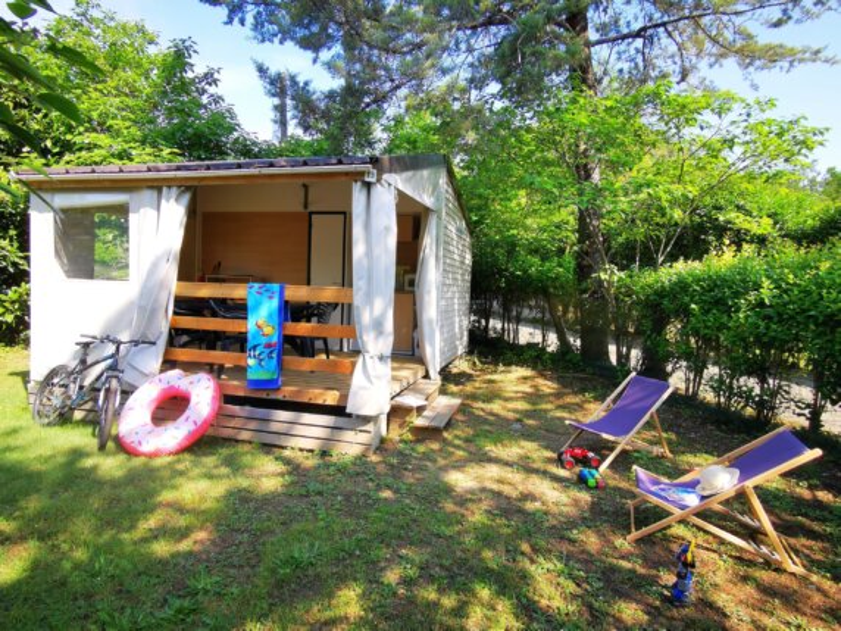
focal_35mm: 20
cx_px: 420
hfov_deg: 81.7
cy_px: 316
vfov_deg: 66.0
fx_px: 486
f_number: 2.2
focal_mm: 2.35
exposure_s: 1/258
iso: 50
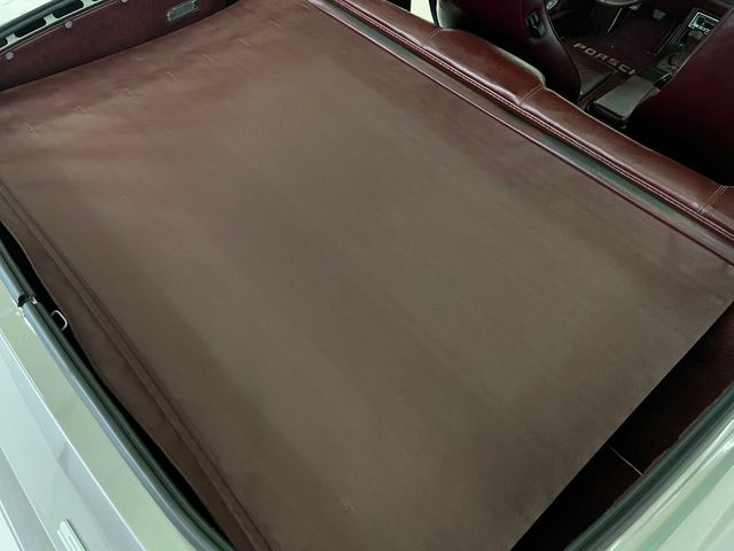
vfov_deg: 53.1
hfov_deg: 67.3
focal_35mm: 26
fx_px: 551
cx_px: 367
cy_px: 276
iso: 200
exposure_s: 1/60
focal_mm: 5.7
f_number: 1.5
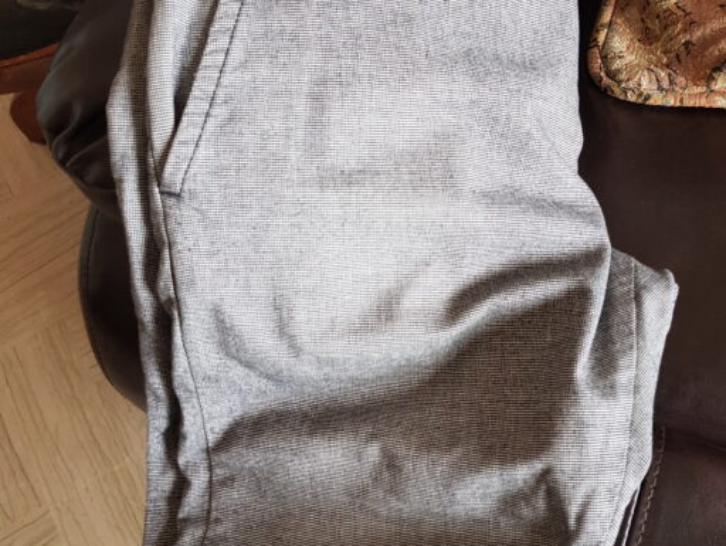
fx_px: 546
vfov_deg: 53.1
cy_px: 273
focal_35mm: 26
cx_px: 363
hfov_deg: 67.3
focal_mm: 4.2
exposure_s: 1/50
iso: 100
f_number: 1.7
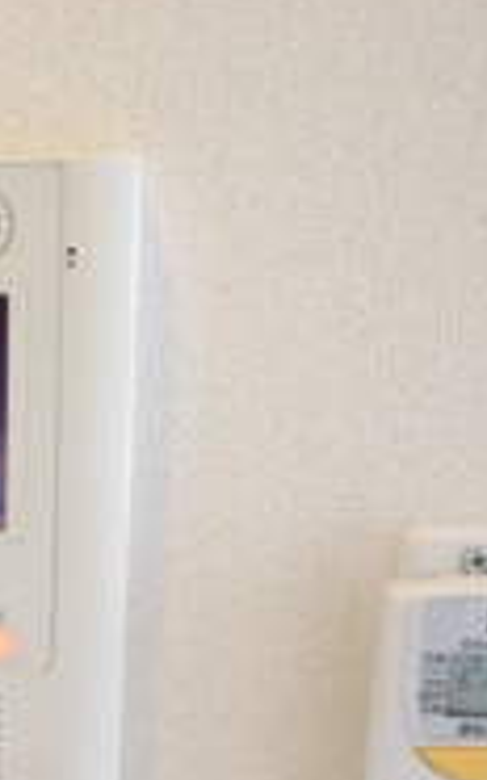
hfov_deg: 24.5
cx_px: -139
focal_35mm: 46
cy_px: 535
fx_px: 978
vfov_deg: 42.8
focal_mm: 14
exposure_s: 1/125
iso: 1600
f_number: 5.6
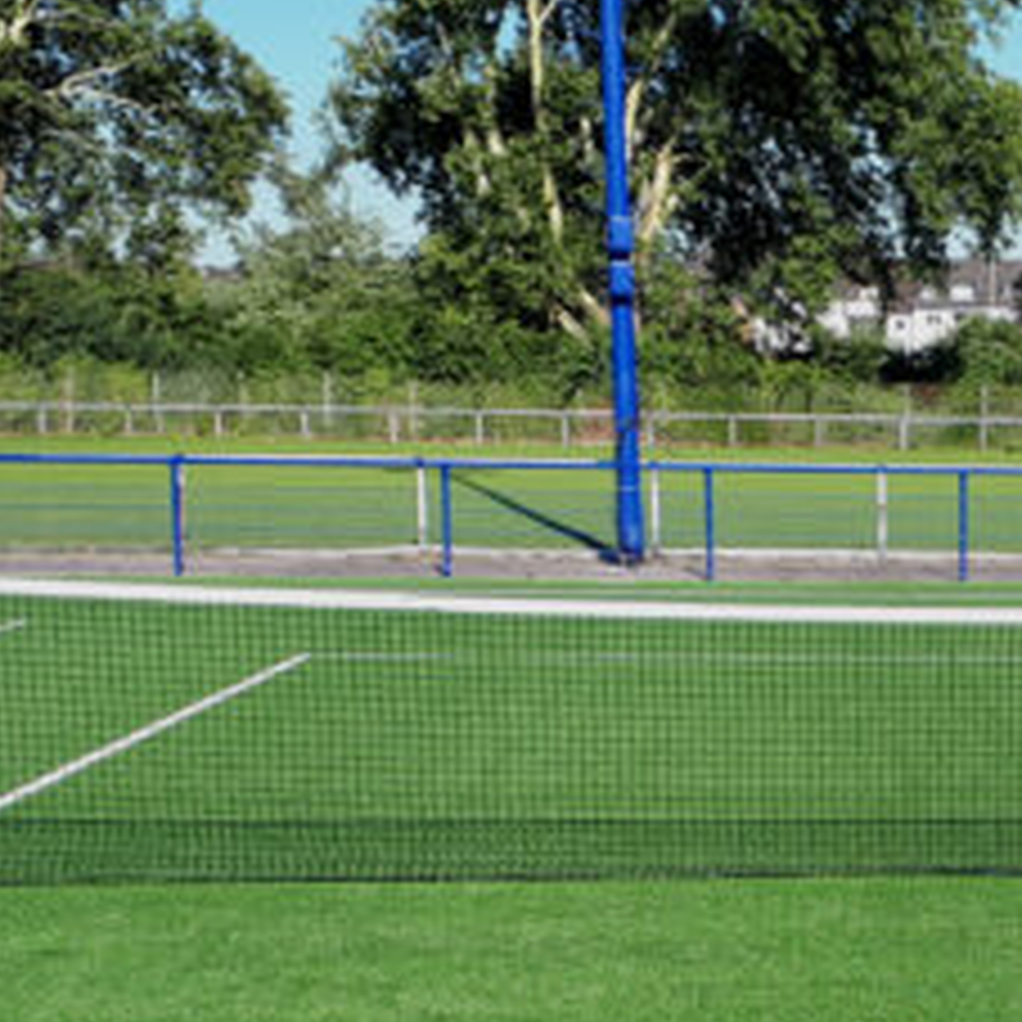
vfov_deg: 27.0
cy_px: 725
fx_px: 2104
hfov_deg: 25.8
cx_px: 1049
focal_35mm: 63
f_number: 1.9
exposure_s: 1/855
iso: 40
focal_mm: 3.6
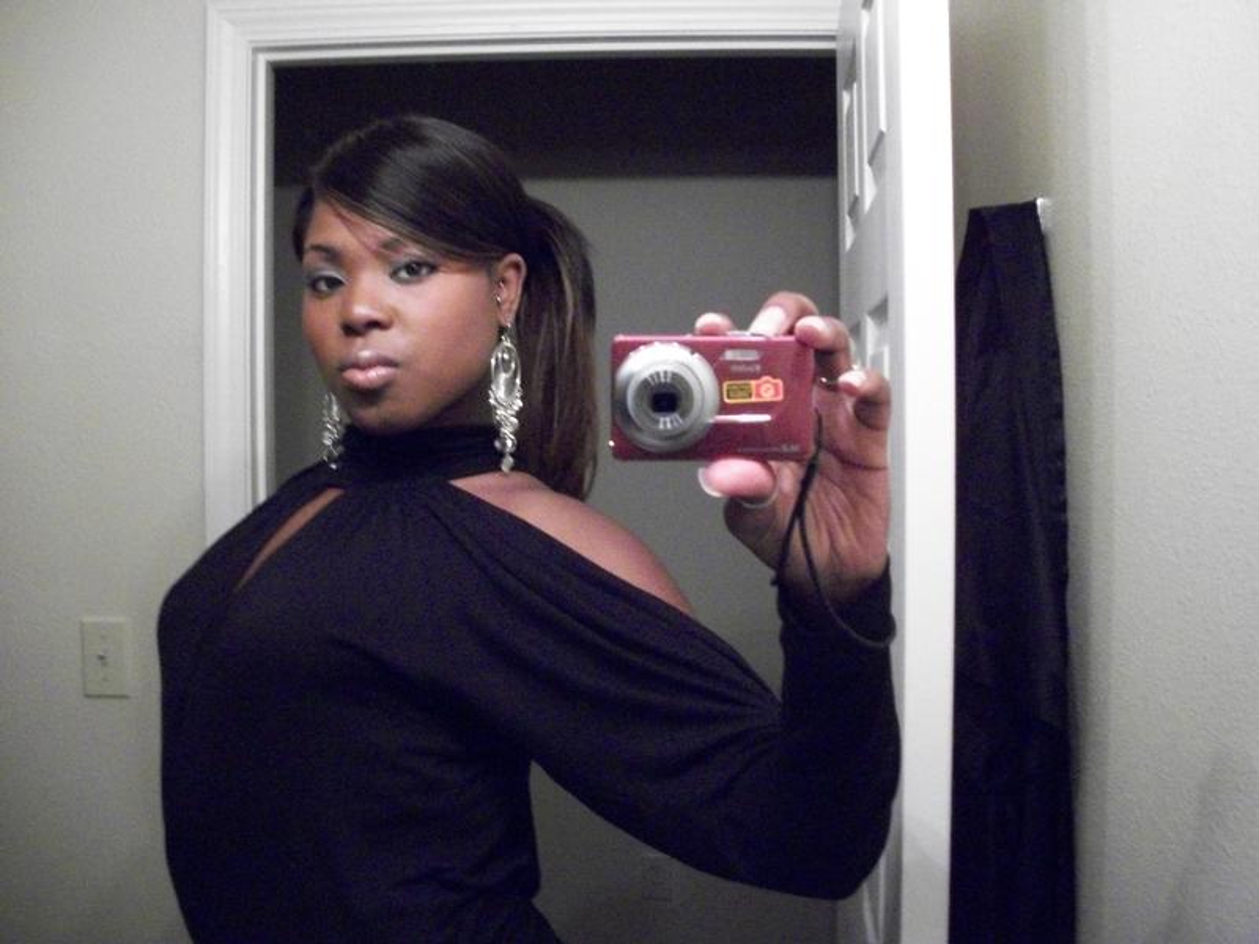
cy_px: 472
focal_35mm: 35
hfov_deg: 52.6
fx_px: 1273
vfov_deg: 40.7
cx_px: 630
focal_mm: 6.3
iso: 640
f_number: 3.1
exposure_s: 1/50
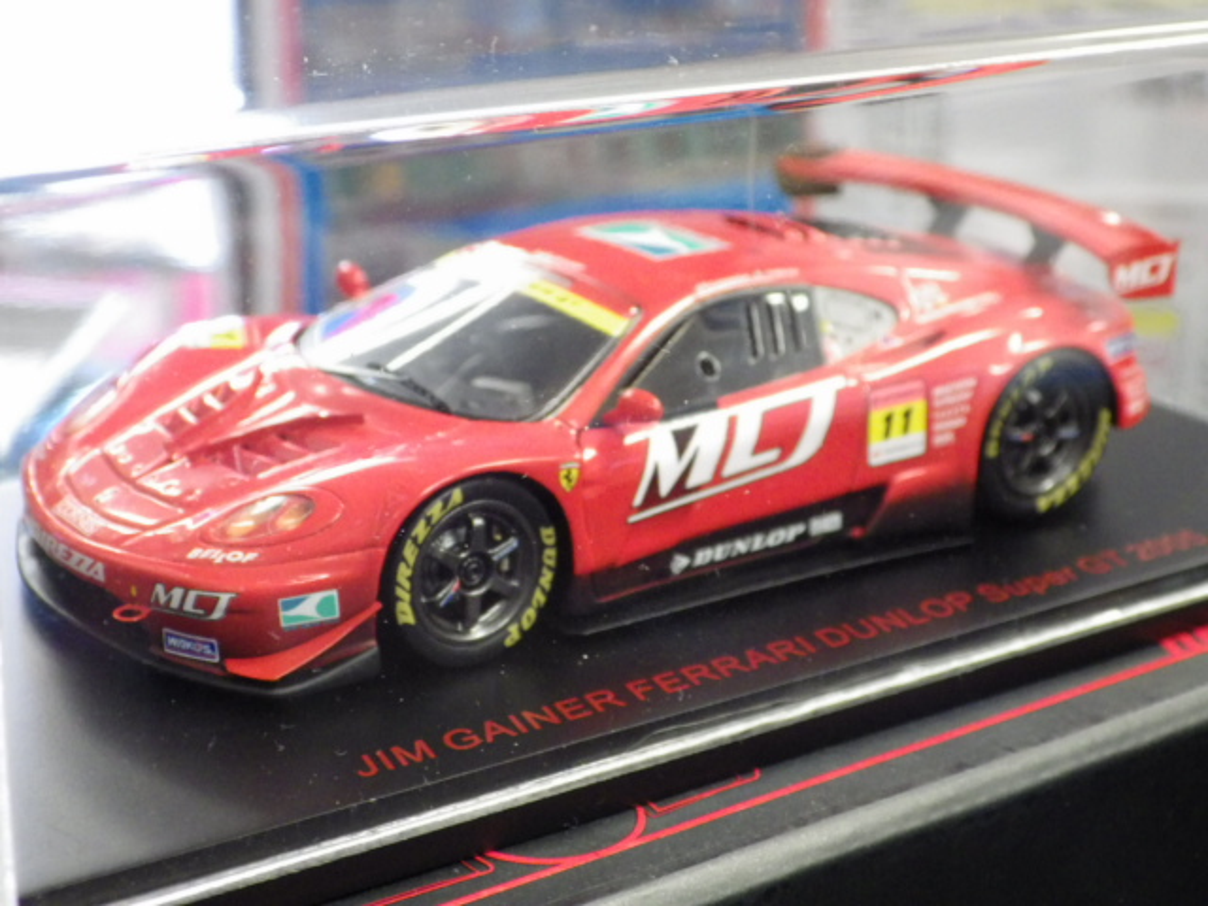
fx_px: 2478
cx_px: 604
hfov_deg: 27.4
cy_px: 453
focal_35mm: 71
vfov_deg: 20.7
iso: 800
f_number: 4.2
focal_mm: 12.8
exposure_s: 1/30
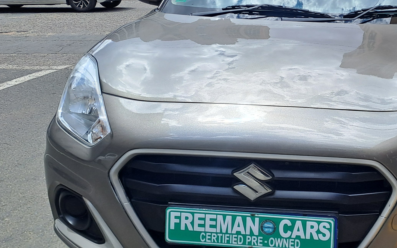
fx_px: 552
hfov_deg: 37.9
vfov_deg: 25.3
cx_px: 328
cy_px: 113
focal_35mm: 51
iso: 32
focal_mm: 4.65
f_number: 1.8
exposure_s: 1/1071
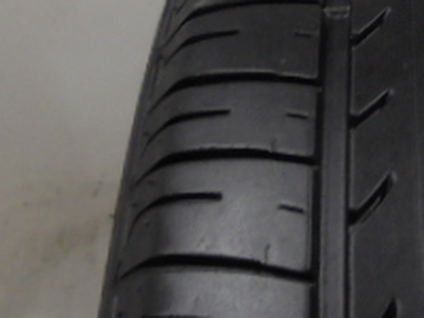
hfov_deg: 23.0
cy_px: -167
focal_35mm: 83
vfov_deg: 16.2
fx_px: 1017
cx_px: 382
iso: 100
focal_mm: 4.6
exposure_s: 1/30
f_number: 3.5
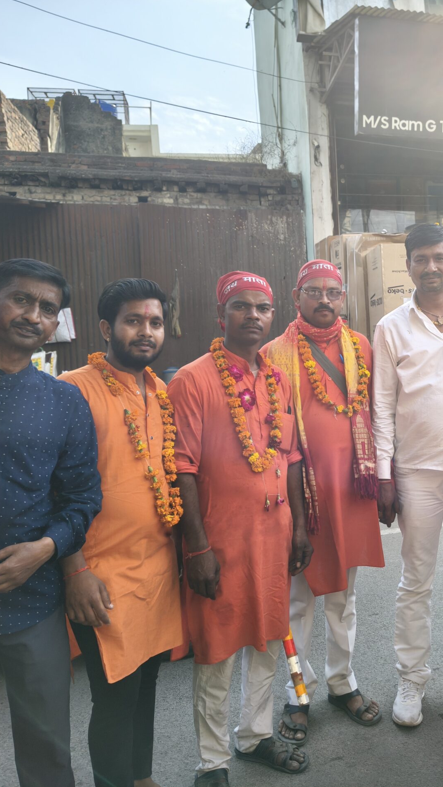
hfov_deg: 32.1
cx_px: 397
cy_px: 394
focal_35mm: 35
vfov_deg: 56.6
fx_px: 731
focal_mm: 5.56
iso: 100
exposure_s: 1/297
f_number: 1.8
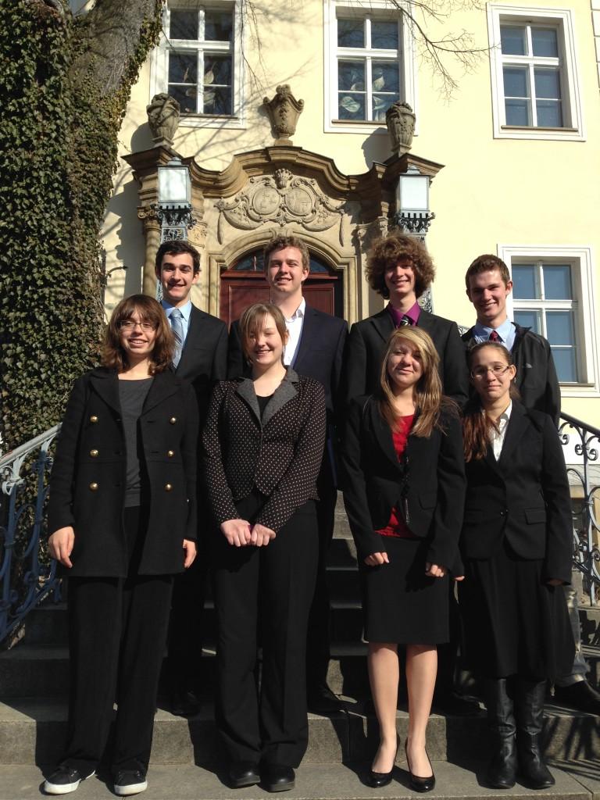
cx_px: 300
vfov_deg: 55.4
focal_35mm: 33
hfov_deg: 42.9
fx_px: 763
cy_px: 400
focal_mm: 4.12
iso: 50
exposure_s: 1/1869
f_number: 2.4
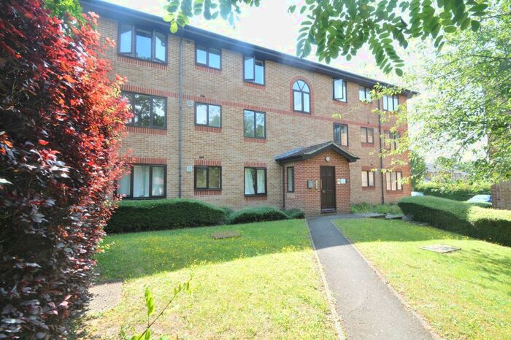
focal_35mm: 15
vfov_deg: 77.3
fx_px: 213
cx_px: 256
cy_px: 170
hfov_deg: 100.4
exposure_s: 1/40
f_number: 14
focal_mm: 10
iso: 400
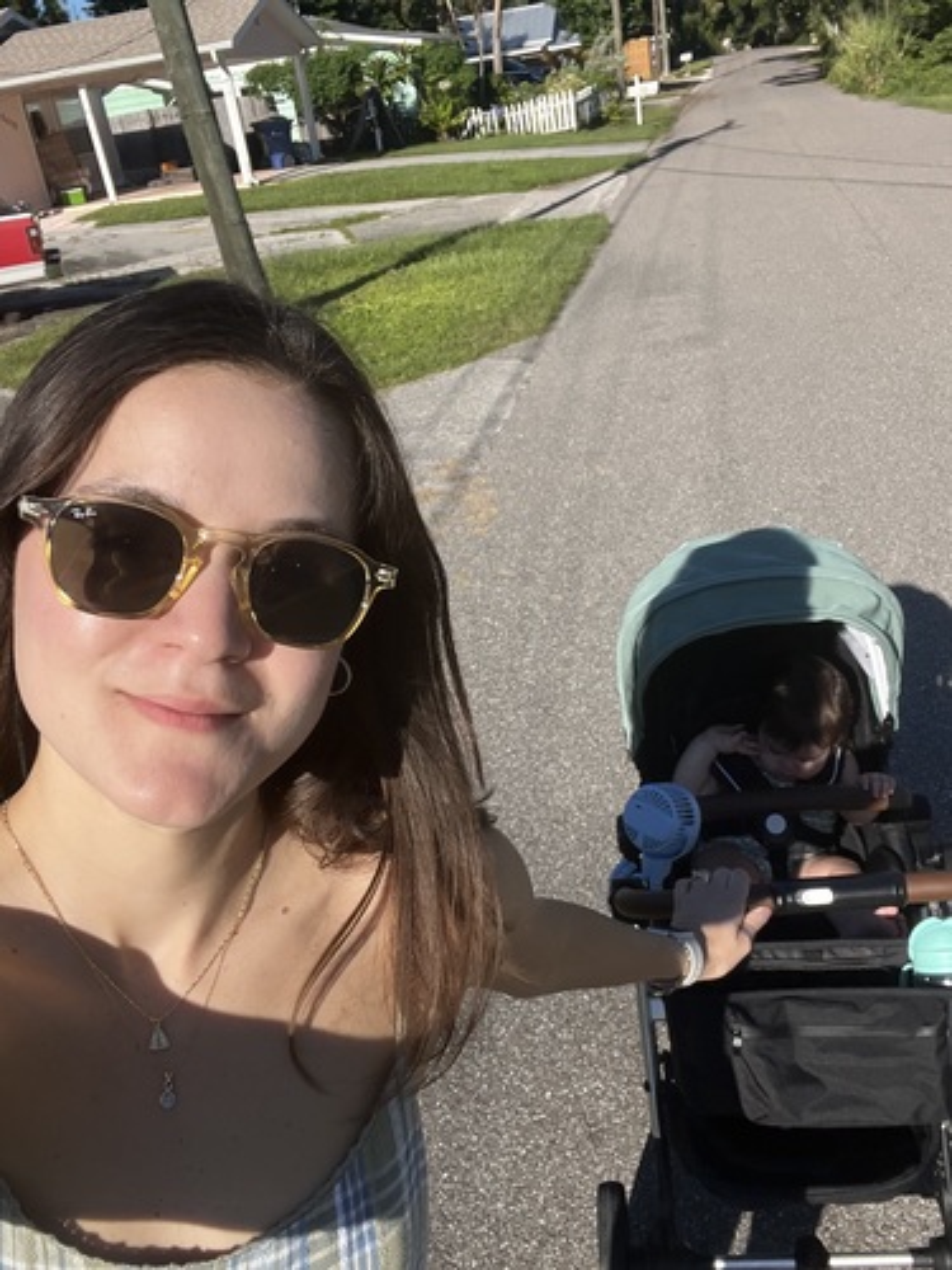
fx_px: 1100
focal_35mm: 30
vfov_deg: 60.0
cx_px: 476
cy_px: 635
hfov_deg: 46.8
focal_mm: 2.71
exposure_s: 1/1541
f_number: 2.2
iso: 32
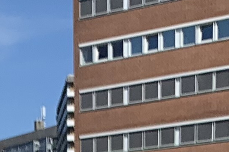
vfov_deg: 6.1
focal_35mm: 202
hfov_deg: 10.1
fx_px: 1285
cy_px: 521
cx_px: -8
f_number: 1.8
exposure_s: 1/5714
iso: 25
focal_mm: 4.25
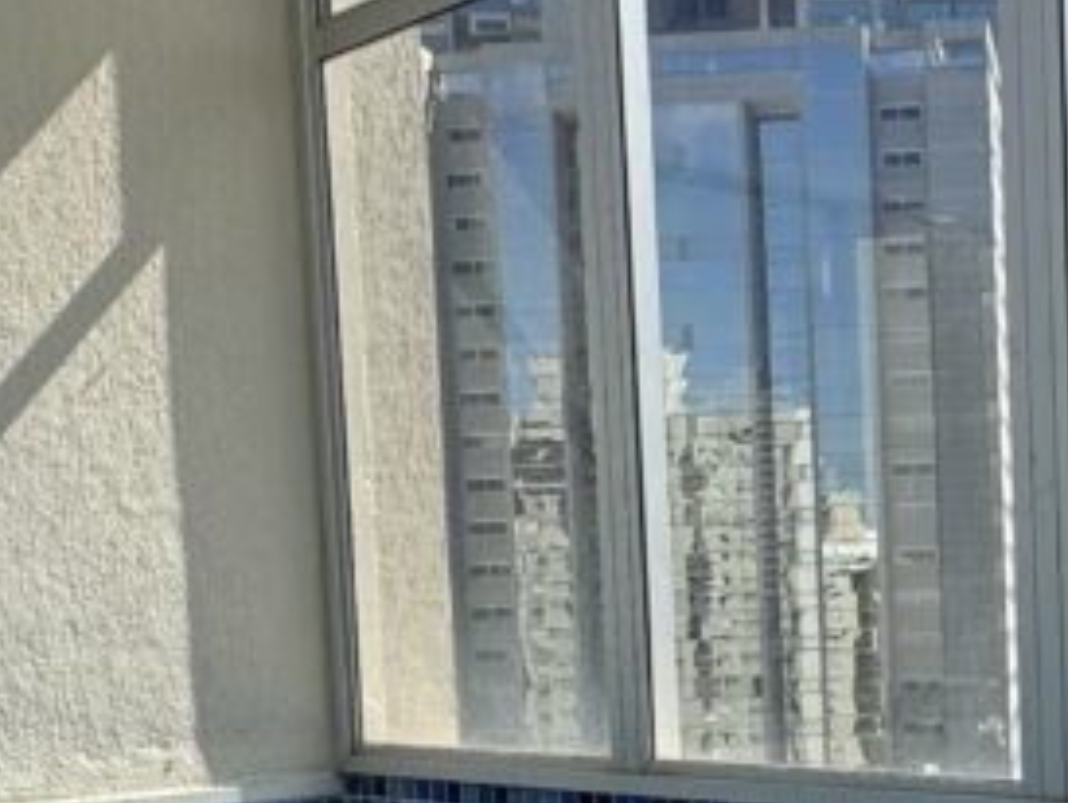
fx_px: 1513
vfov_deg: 28.3
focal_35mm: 49
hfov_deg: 36.3
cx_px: 974
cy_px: 760
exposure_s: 1/1477
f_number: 2.2
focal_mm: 2.22
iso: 50
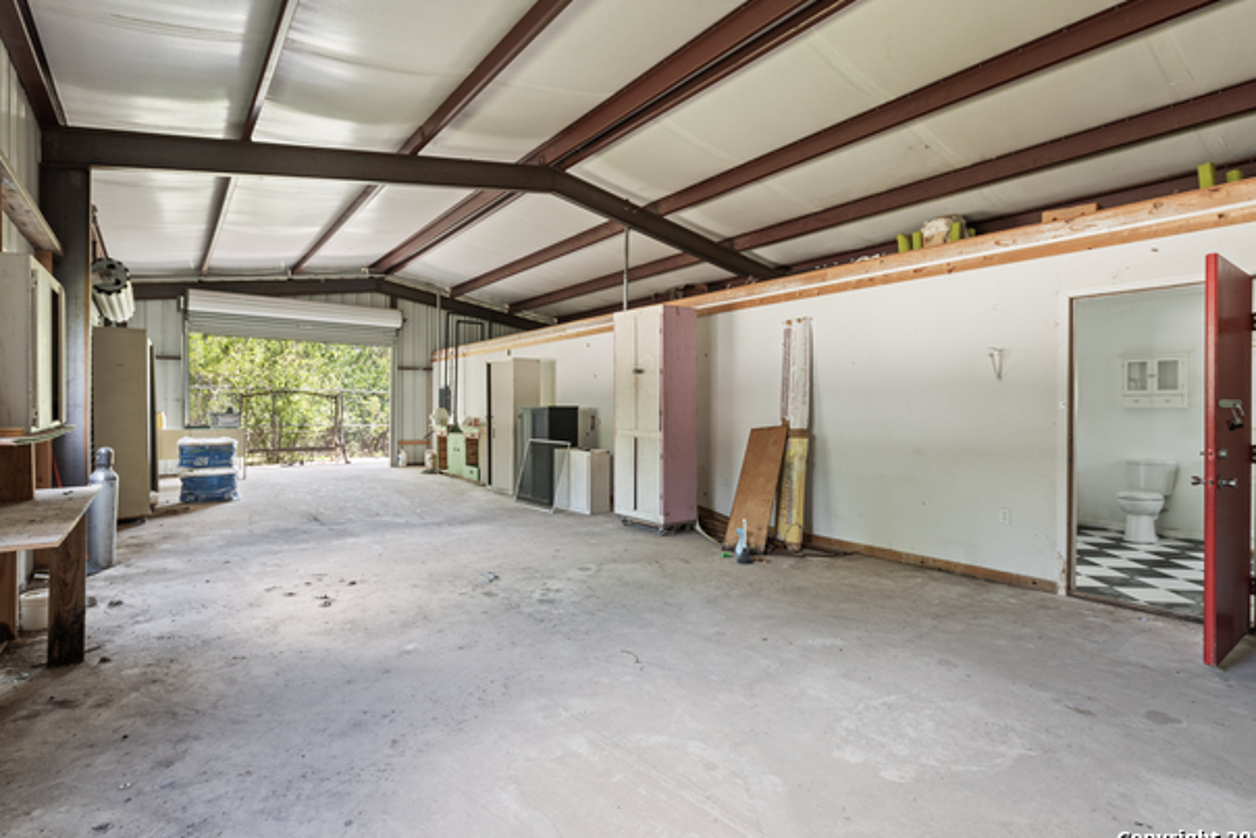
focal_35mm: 18
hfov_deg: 90.0
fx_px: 628
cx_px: 618
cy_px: 431
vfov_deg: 67.4
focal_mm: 17
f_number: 8
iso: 400
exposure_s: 1/6
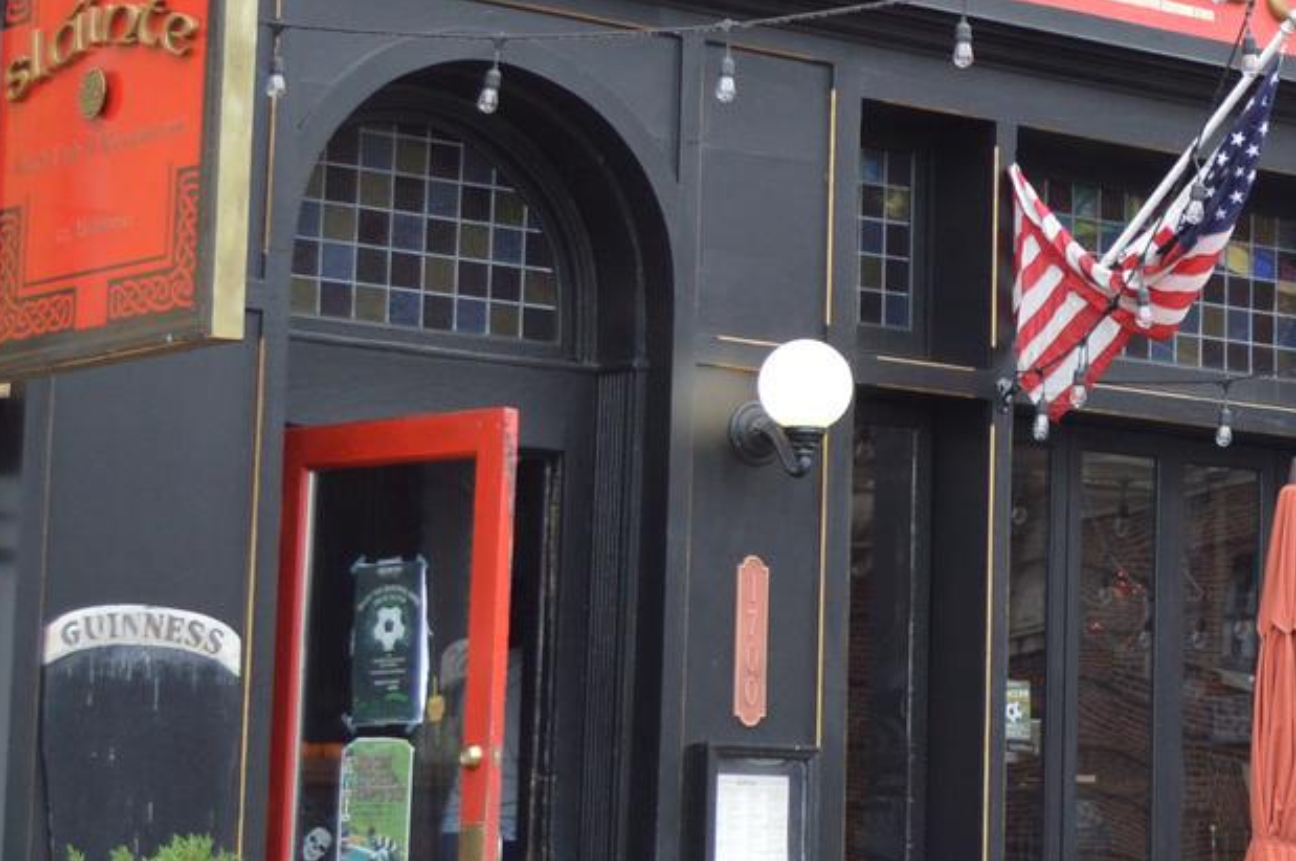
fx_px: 4638
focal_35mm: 129
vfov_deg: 10.6
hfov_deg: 15.3
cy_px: 250
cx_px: 1614
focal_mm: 26
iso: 400
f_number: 4.2
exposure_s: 1/80
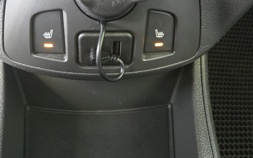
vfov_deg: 38.3
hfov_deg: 59.4
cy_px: 38
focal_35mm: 32
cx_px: 107
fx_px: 221
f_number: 1.8
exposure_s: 1/40
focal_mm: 5.4
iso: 1250
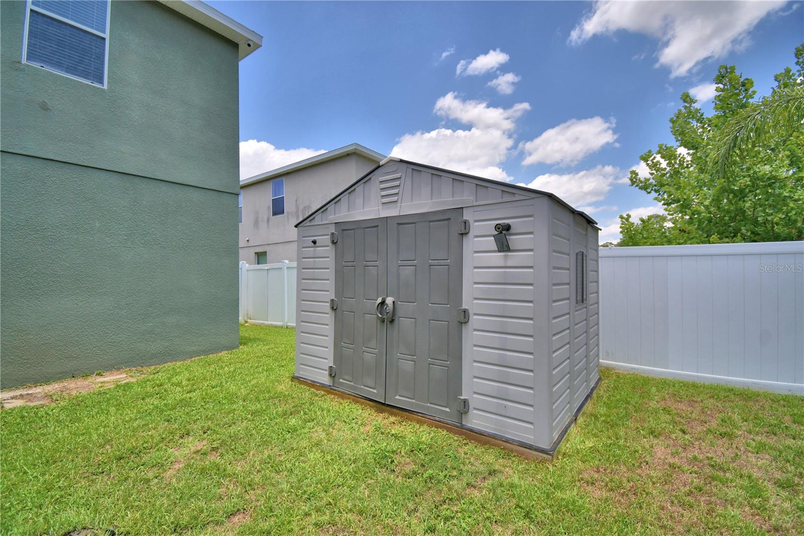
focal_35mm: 15
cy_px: 268
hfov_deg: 100.4
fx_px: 335
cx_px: 402
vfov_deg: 77.3
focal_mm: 10
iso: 100
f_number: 4.5
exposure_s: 1/1000
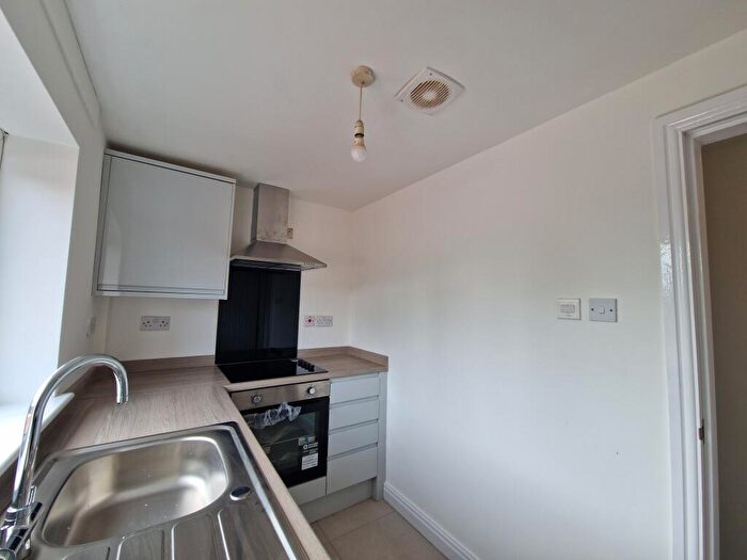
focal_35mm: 13
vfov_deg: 89.9
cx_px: 374
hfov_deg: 106.2
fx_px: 281
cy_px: 280
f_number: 2.2
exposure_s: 1/130
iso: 50
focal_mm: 2.2
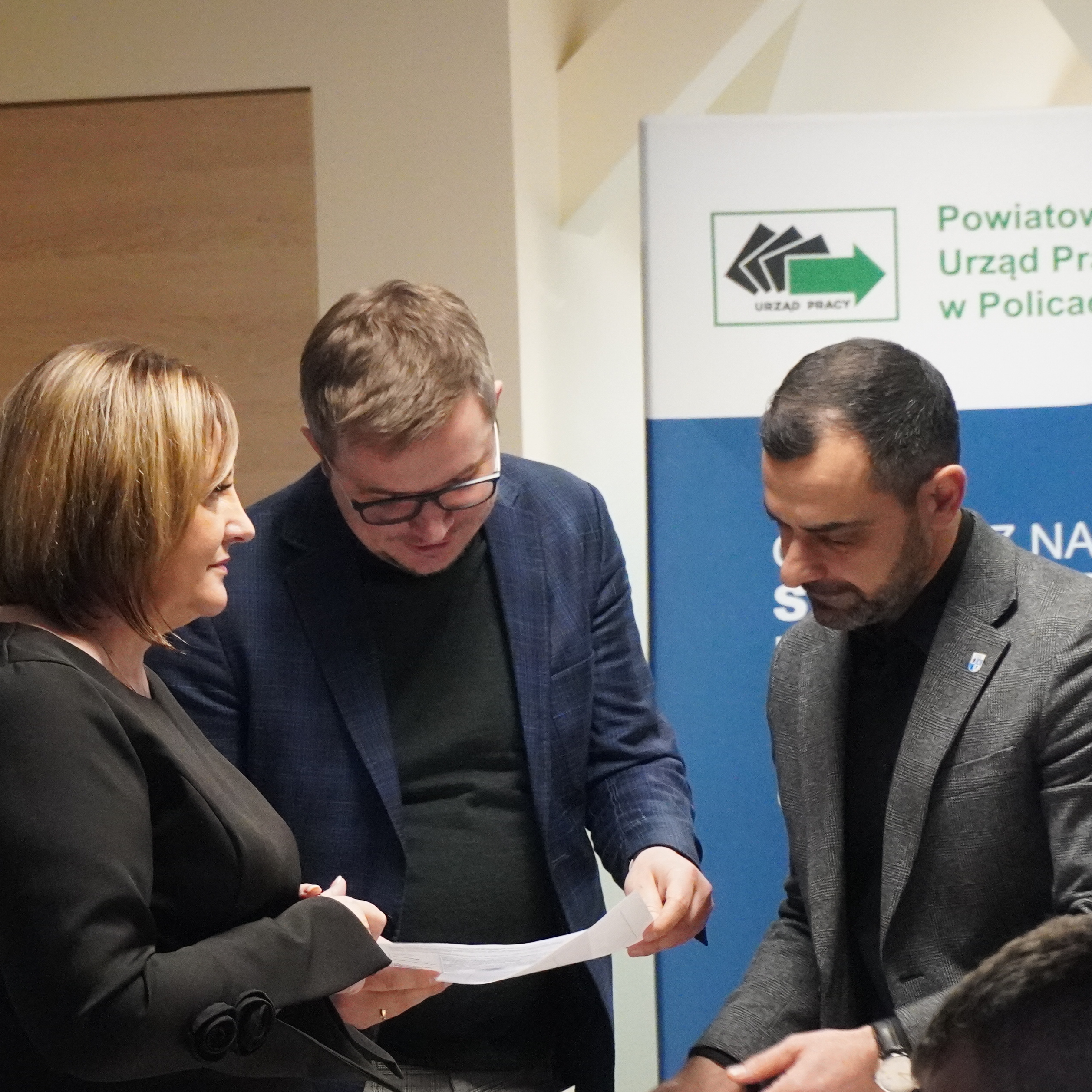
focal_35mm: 146
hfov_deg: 11.9
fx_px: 5211
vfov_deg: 11.9
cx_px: 344
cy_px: 745
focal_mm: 48
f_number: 5.6
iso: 5000
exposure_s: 1/160
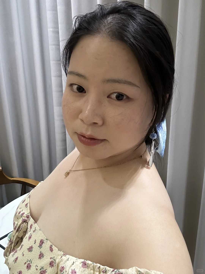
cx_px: 102
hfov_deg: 46.8
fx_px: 237
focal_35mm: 30
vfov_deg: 60.0
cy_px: 137
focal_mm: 2.69
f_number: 1.9
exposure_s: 1/50
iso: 200
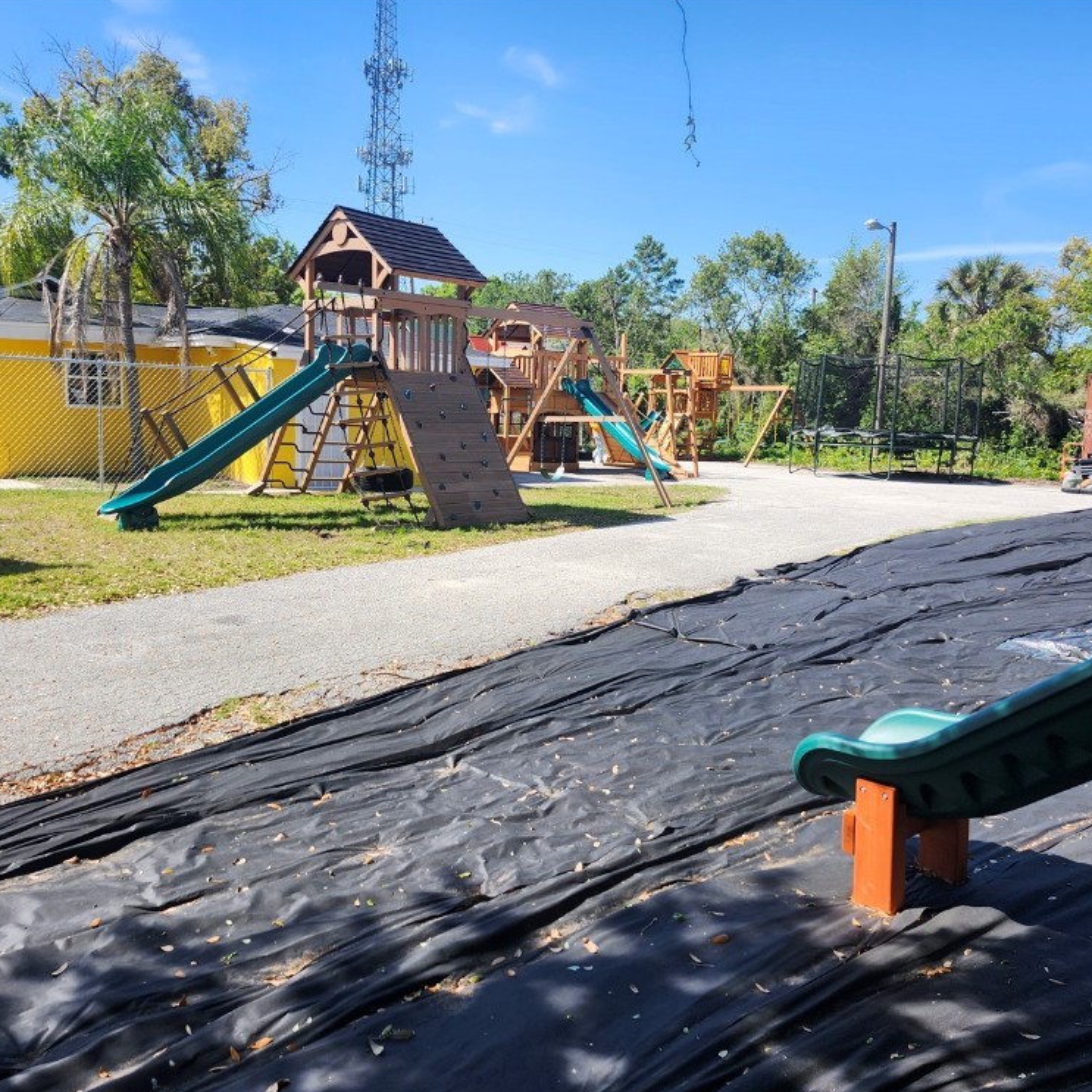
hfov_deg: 57.3
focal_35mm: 28
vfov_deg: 57.3
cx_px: 536
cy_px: 558
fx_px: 999
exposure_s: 1/803
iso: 25
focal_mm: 5.54
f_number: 1.8
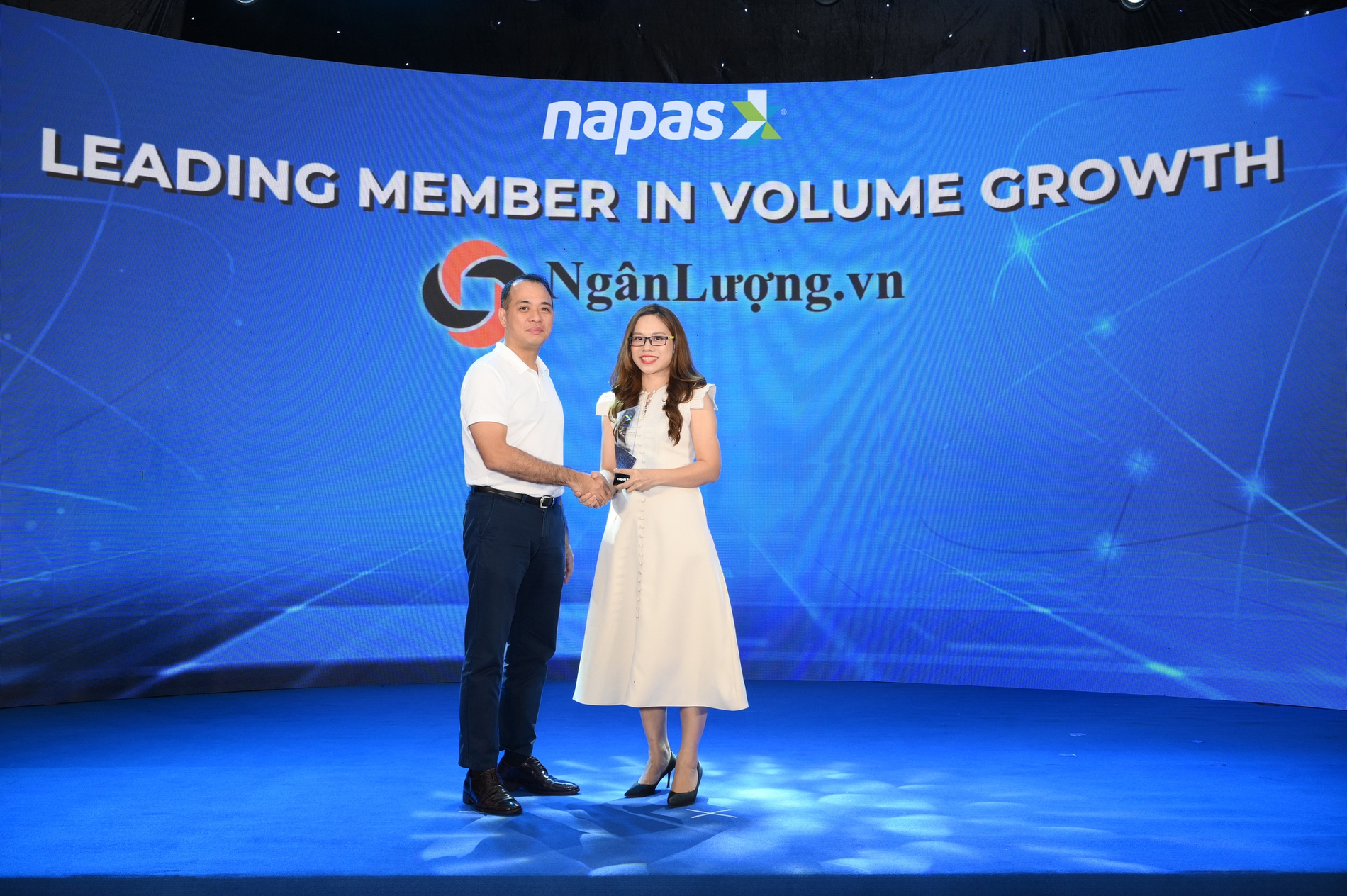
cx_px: 674
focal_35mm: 32
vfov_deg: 40.5
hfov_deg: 58.0
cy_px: 448
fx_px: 1215
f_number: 7.1
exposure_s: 1/100
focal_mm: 32.5
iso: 640
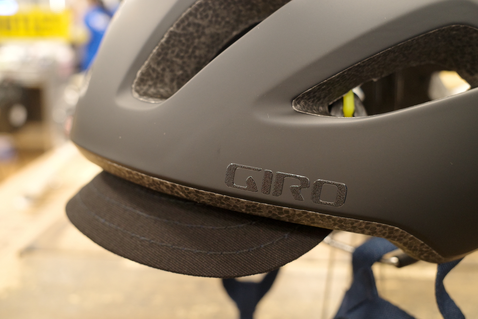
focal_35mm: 35
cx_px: 239
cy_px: 160
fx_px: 465
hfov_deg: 54.4
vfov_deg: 37.9
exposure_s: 1/30
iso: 640
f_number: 3.5
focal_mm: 18.3
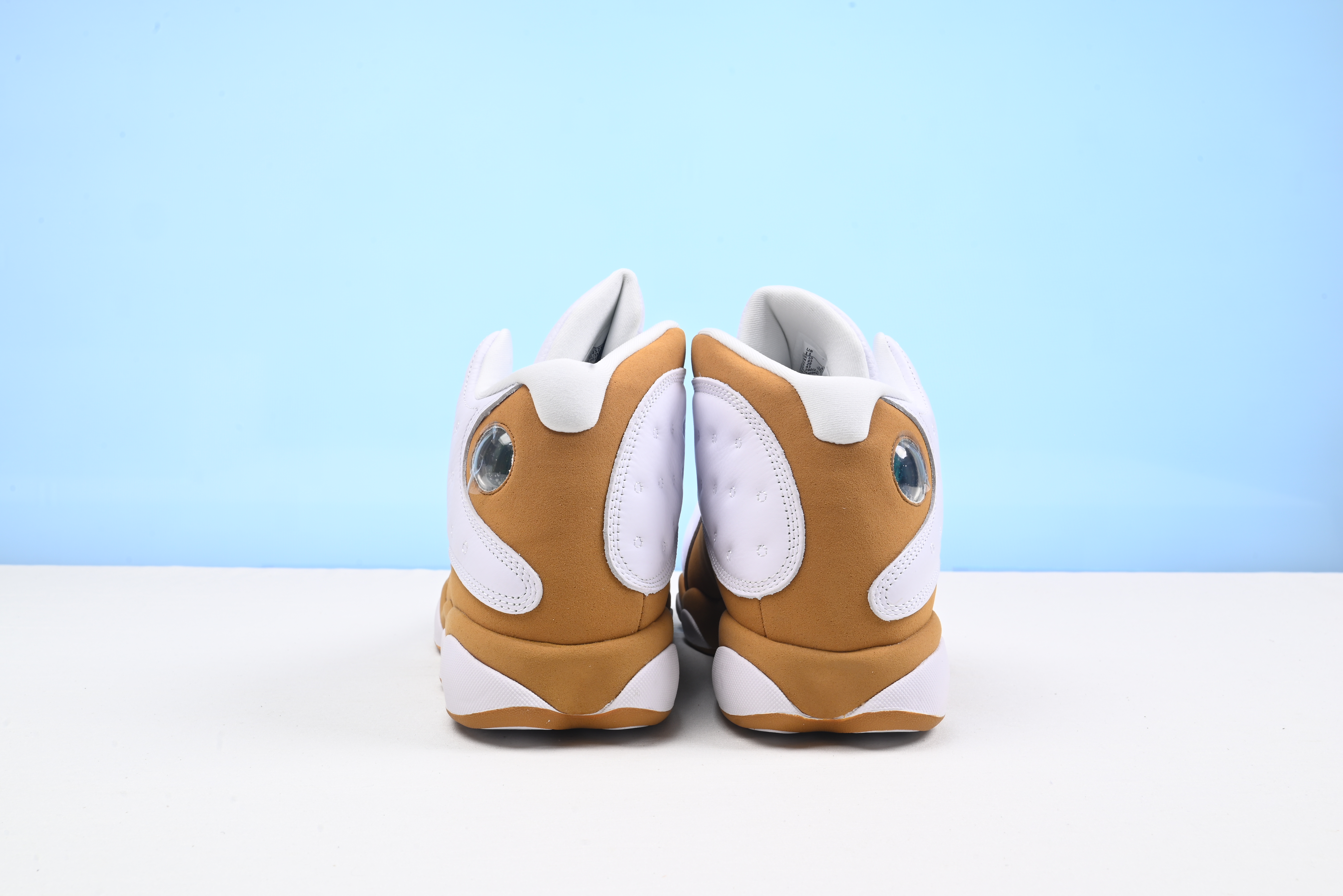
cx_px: 672
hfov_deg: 48.4
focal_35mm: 40
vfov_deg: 33.4
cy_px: 448
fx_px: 1493
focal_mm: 40
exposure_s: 1/2
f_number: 16
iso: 100
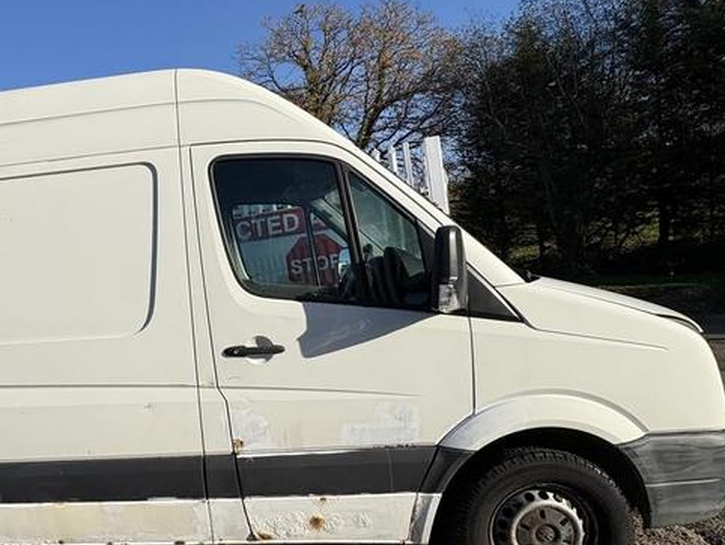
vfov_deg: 52.9
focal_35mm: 26
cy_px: 318
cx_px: 180
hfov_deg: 63.3
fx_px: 545
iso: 50
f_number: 2.2
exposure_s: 1/3390
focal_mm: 2.22
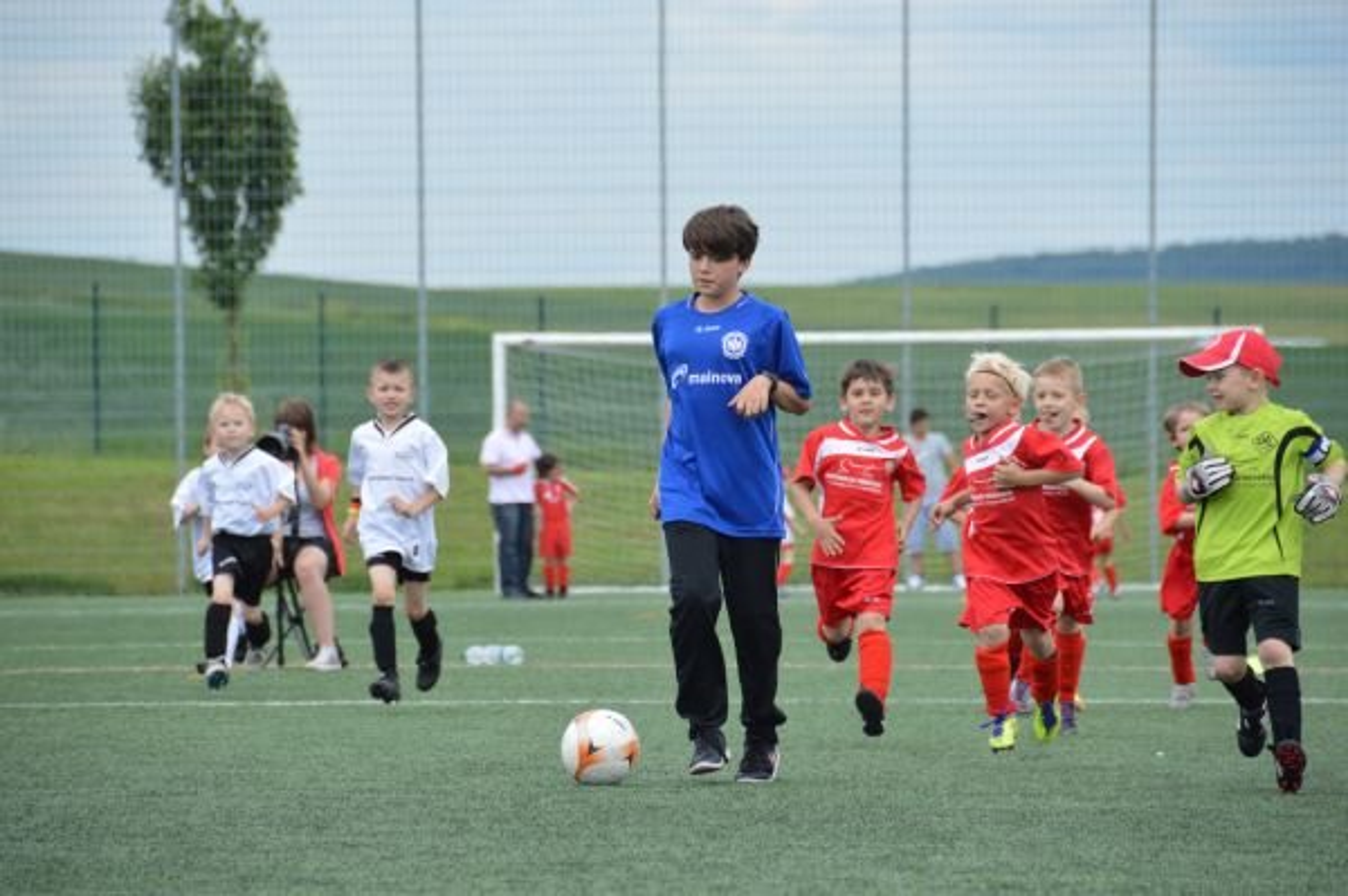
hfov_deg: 8.1
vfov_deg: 5.4
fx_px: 9540
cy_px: 448
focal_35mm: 255
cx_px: 674
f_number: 5.6
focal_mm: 170
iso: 400
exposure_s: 1/1000
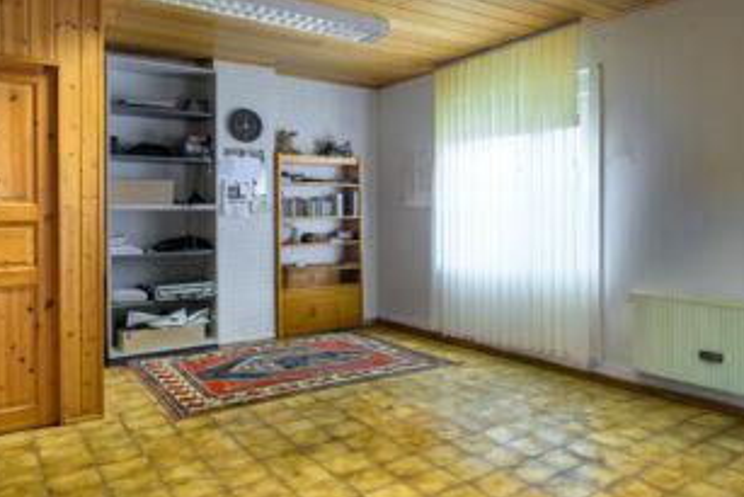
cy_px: 199
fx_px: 575
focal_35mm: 28
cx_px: 460
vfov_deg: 46.5
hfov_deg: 65.0
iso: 200
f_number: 9
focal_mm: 17.5
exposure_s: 1/4
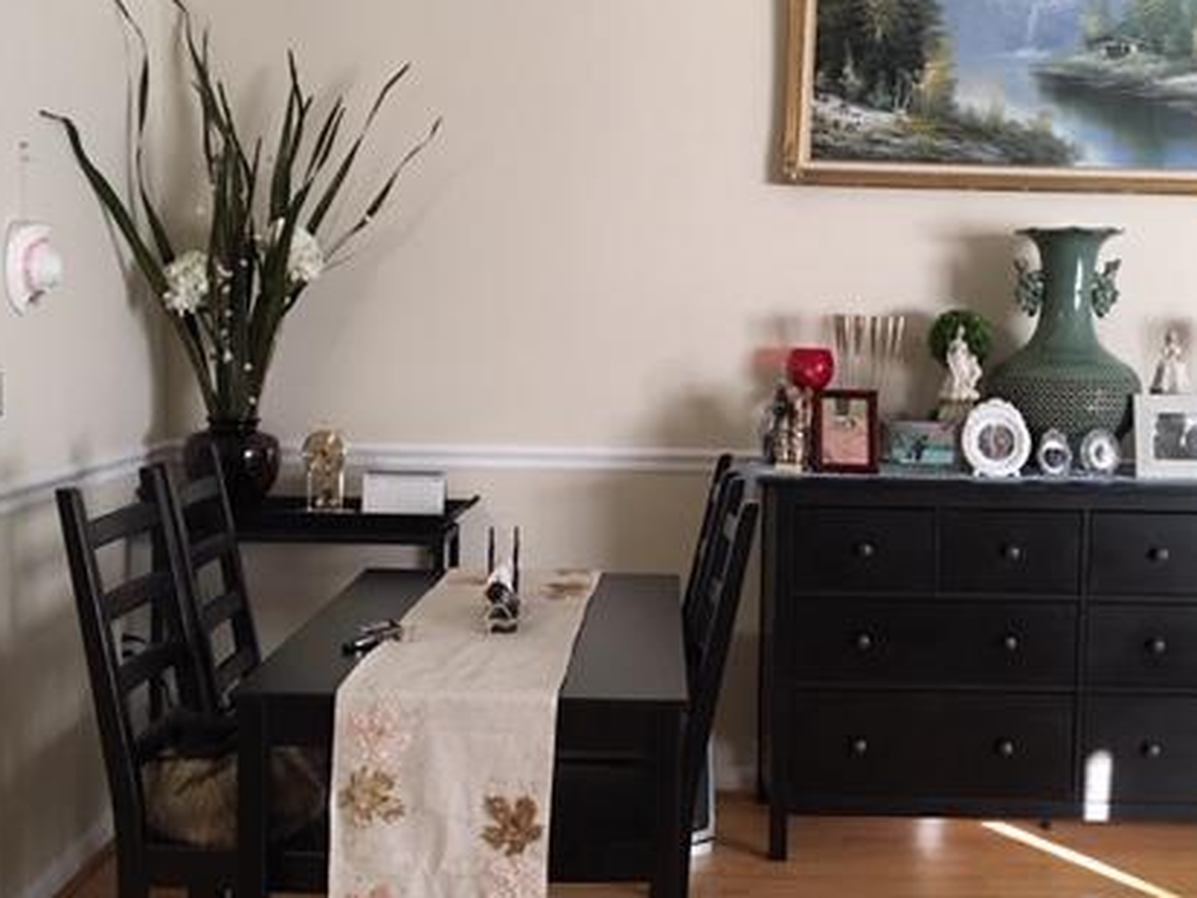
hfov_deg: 42.0
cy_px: 456
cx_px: 680
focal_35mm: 45
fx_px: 1556
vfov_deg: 32.2
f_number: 2.2
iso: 100
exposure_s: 1/15
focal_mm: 4.15
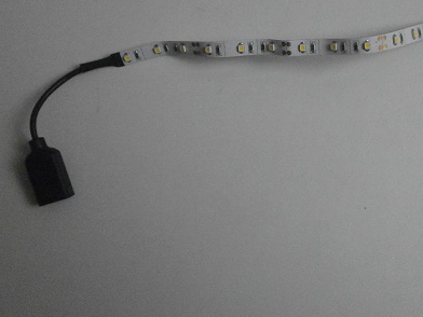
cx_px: 300
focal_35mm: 49
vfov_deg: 29.6
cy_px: 119
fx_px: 599
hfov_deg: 38.2
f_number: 3.1
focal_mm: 5.8
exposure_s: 1/200
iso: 800
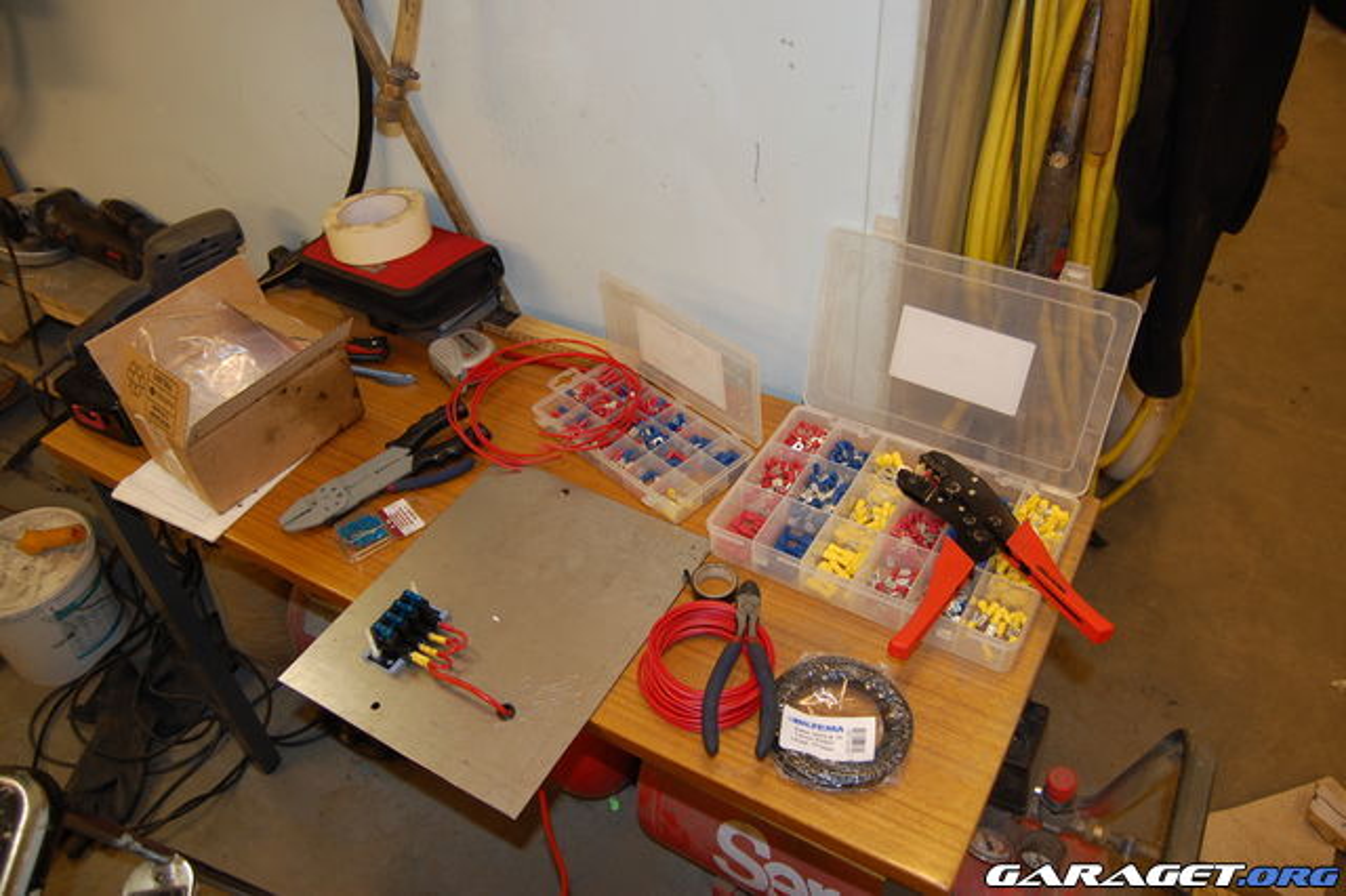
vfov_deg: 47.9
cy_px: 448
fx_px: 1009
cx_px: 673
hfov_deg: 67.4
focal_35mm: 27
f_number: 3.5
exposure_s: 1/60
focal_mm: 18
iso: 400
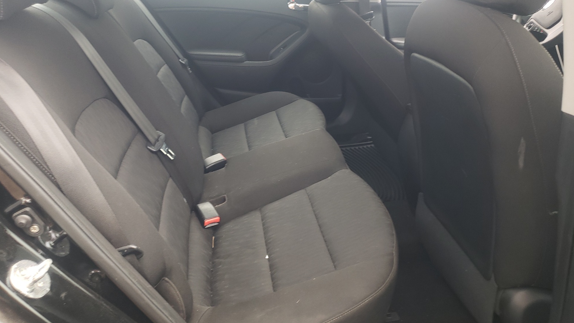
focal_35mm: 29
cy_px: 144
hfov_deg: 66.1
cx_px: 291
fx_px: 441
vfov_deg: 40.1
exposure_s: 1/60.2
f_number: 1.5
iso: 62
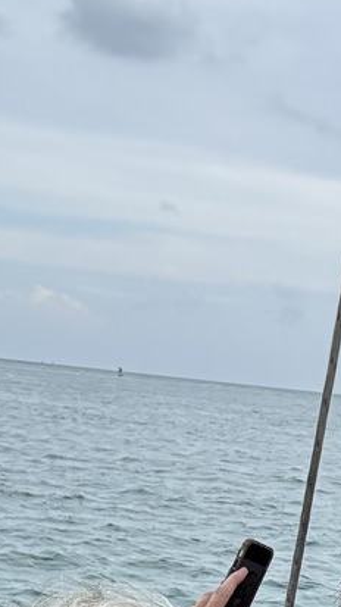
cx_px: 347
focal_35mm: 81
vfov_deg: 25.3
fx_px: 1303
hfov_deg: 14.6
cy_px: 569
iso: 25
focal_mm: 2.69
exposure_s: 1/224
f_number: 1.9
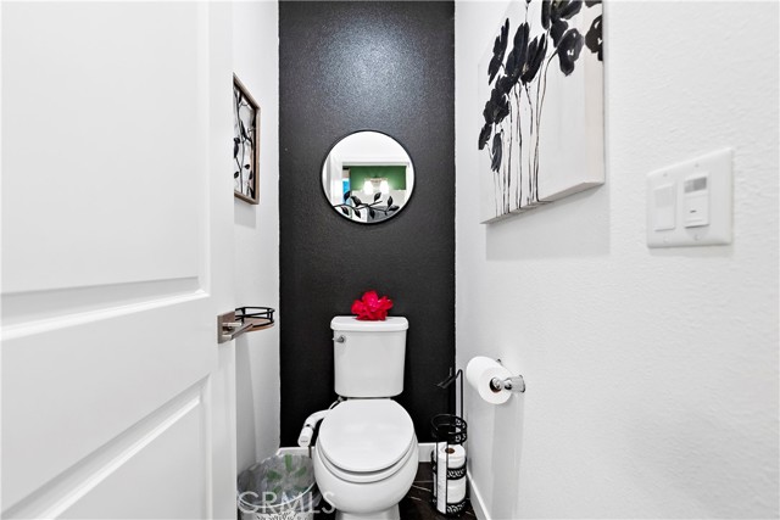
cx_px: 390
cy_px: 260
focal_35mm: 14
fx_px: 303
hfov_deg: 104.2
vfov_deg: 81.2
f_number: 3.2
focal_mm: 14
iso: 1250
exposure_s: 1/160
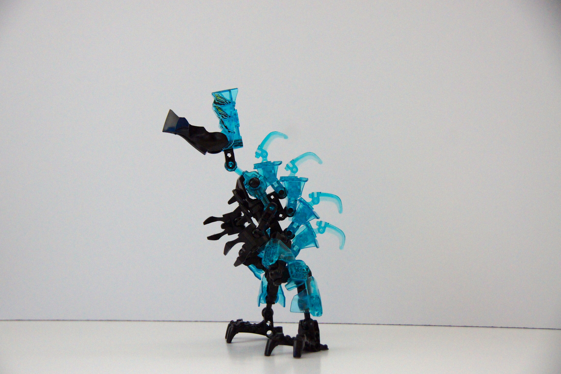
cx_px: 280
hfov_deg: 27.0
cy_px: 187
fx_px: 1168
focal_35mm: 75
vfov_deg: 18.2
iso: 1600
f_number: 4.5
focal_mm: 50
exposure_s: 1/80
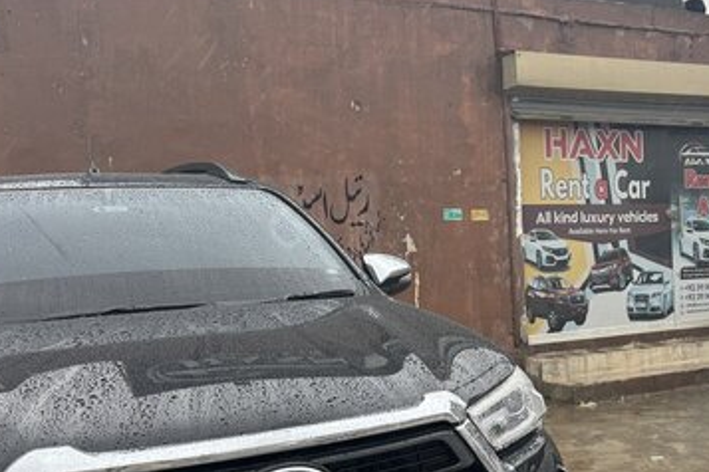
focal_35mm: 50
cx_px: 522
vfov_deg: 26.8
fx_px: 985
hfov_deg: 38.7
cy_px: 319
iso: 80
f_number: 1.78
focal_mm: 6.76
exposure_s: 1/368
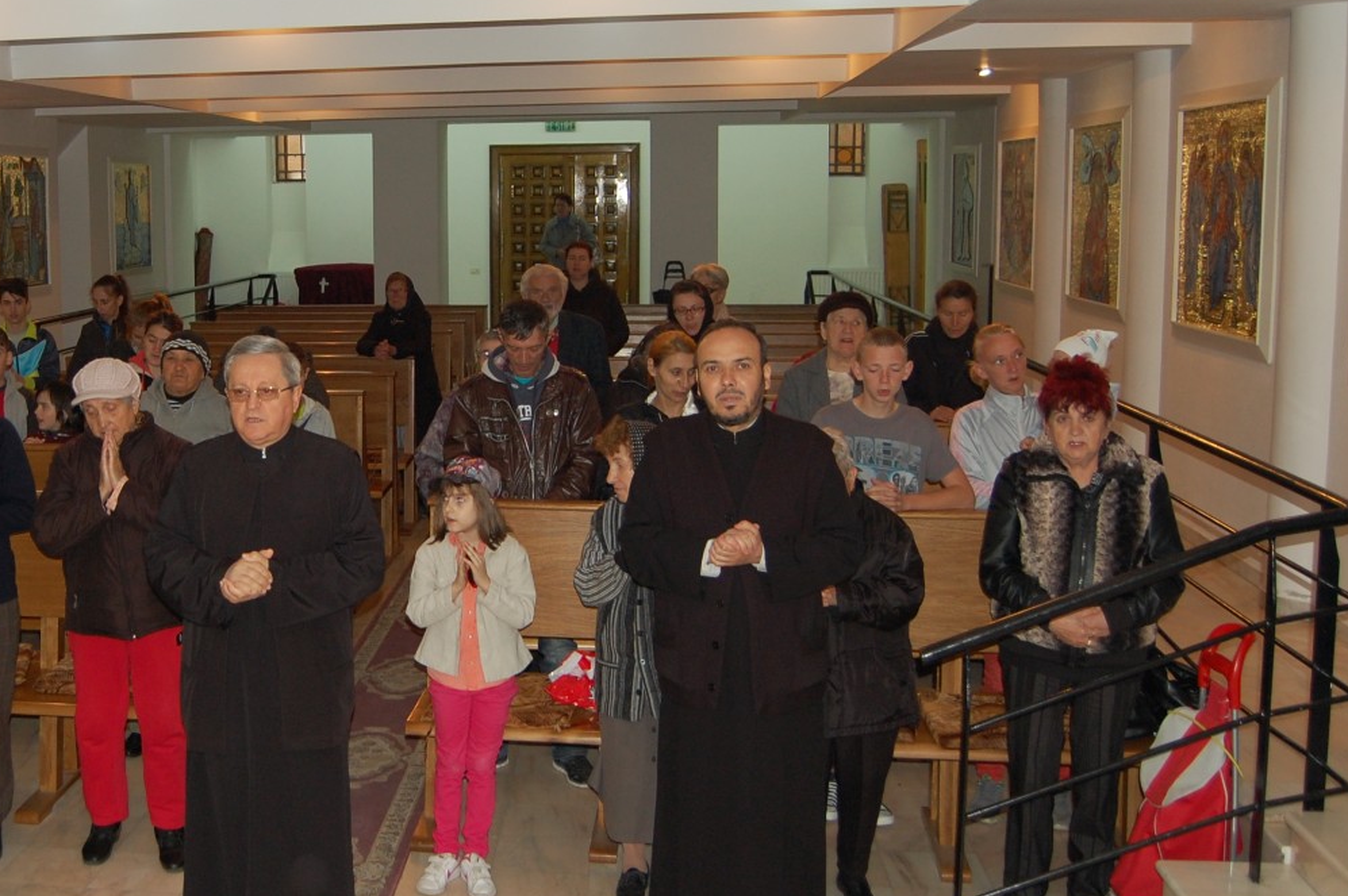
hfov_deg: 43.2
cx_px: 341
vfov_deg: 30.4
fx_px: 1646
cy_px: 385
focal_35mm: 44
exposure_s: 1/60
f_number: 3.5
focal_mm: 18
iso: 400
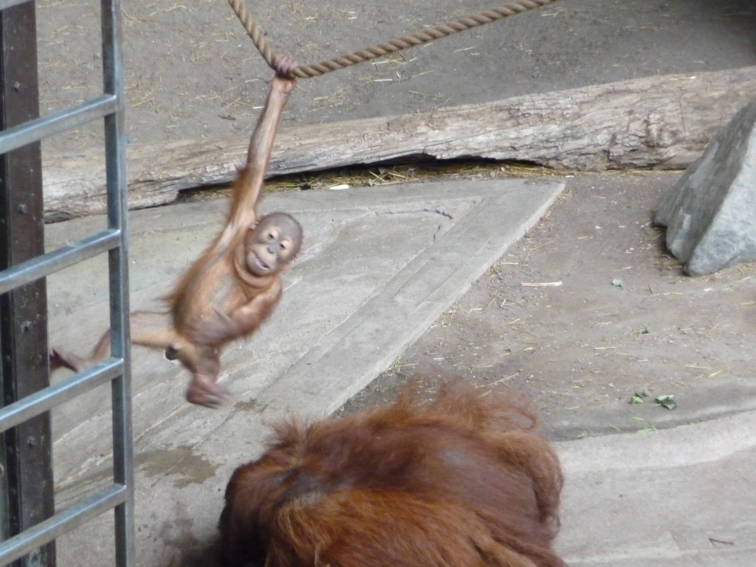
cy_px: 284
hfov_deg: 13.4
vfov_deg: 10.1
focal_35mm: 147
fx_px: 3210
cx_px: 378
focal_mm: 25.2
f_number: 4.8
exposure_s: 1/60
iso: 800
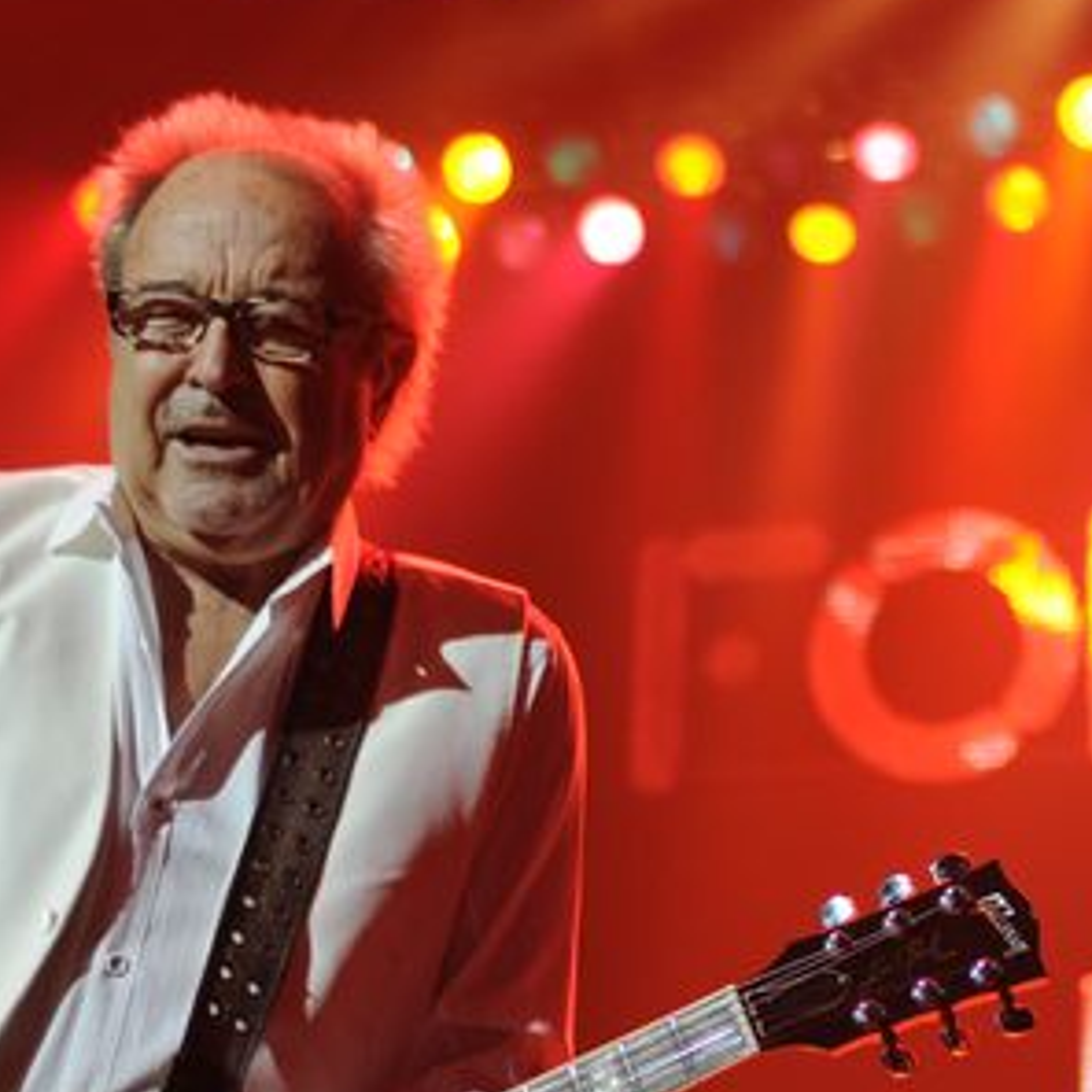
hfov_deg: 16.2
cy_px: 1020
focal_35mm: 106
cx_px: 992
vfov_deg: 16.2
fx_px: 3783
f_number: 2.8
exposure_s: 1/250
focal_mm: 38
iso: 800
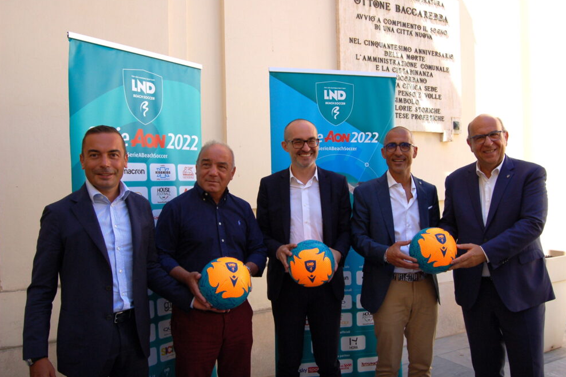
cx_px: 289
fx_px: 487
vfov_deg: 42.3
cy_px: 191
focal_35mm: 31
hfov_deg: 60.3
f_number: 8
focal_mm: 20
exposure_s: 1/250
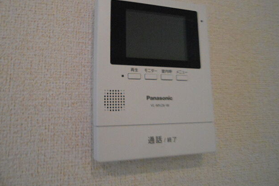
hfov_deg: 65.5
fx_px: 217
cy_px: 82
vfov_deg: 46.3
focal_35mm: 28
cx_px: 135
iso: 800
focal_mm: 4.6
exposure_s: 1/125
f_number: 3.5
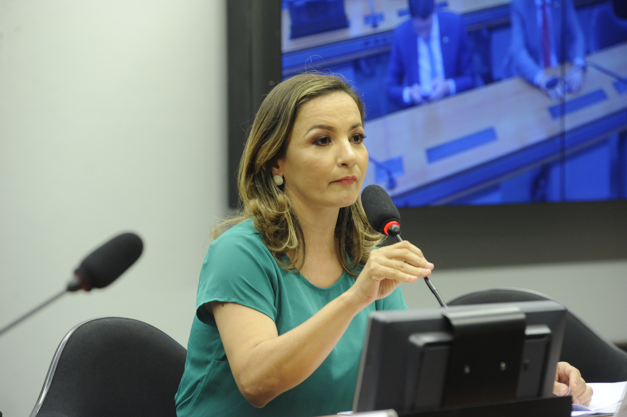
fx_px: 2698
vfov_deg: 8.8
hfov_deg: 13.3
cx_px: 314
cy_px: 208
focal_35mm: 155
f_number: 7.1
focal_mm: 155
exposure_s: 1/200
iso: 3200
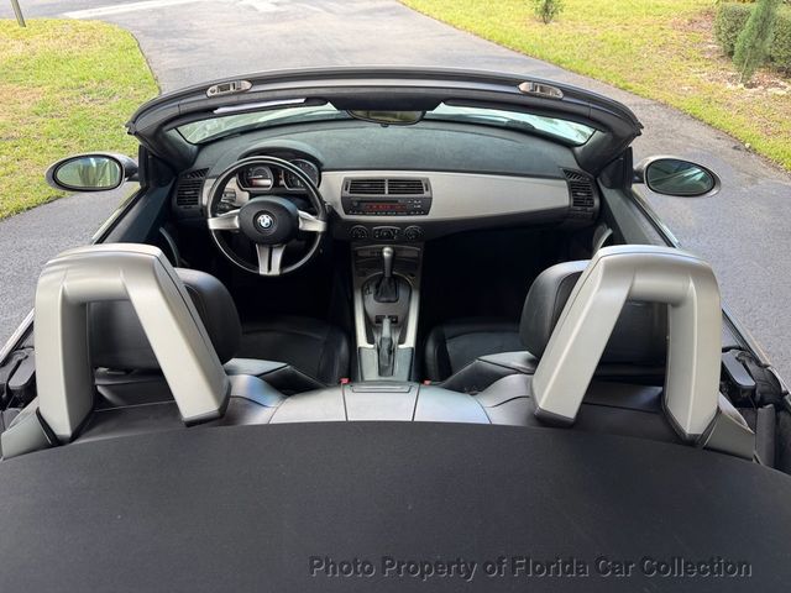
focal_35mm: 24
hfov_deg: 71.6
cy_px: 296
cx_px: 396
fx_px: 548
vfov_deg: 56.8
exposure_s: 1/155
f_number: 1.78
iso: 80
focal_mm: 6.76
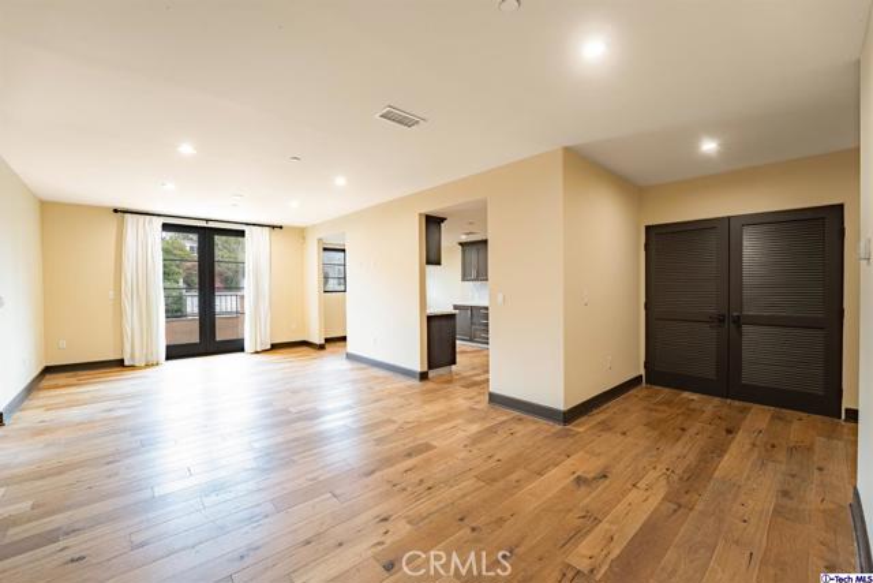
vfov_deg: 78.9
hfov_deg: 101.9
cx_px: 436
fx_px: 354
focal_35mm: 15
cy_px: 292
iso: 250
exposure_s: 1/125
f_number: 8
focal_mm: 14.6
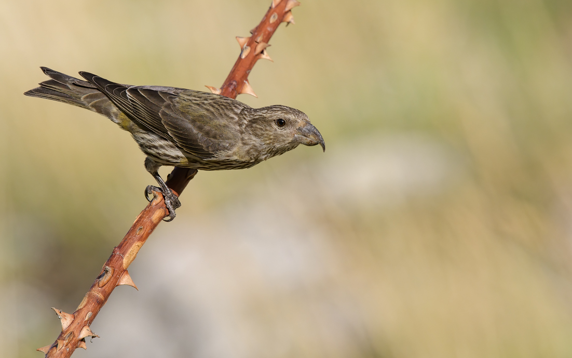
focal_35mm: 699
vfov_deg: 1.9
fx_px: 10898
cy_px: 151
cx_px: 284
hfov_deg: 3.0
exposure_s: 1/1600
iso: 640
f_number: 8
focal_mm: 420
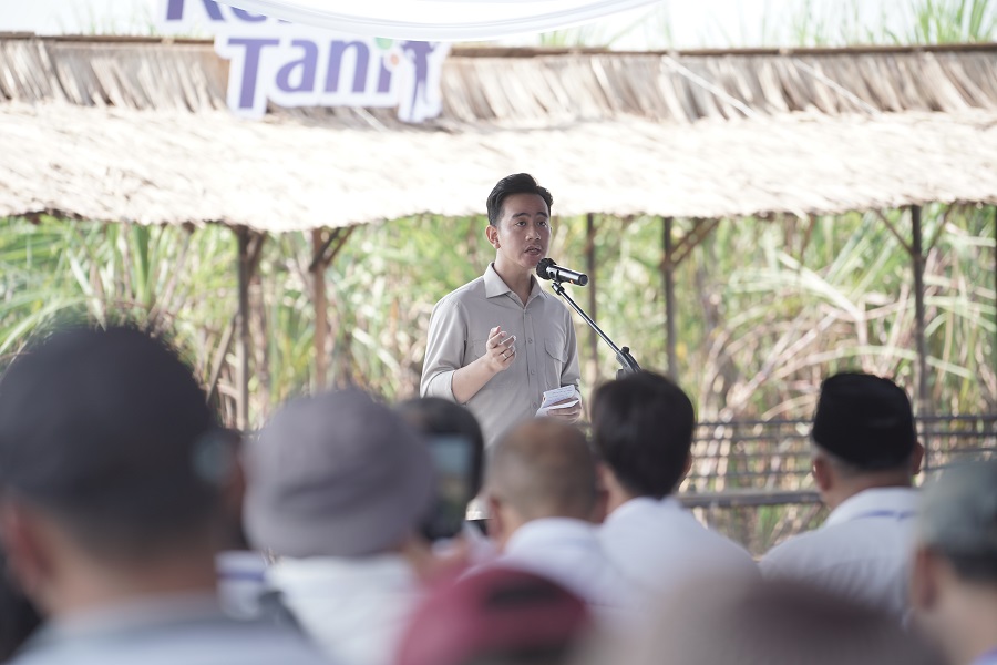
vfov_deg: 6.9
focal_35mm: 200
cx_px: 498
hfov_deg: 10.3
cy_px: 332
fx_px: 5538
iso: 160
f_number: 4
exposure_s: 1/200
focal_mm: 200
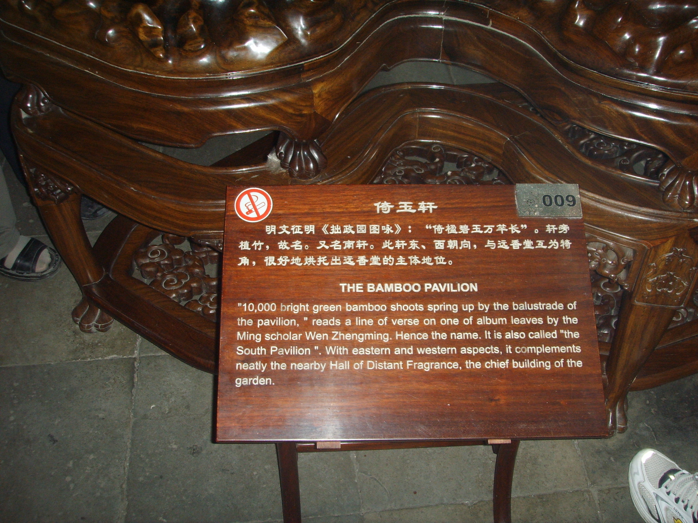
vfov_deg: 36.8
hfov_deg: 47.9
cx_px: 349
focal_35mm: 39
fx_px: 786
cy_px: 262
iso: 138
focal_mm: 6.6
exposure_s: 1/45
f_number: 3.5
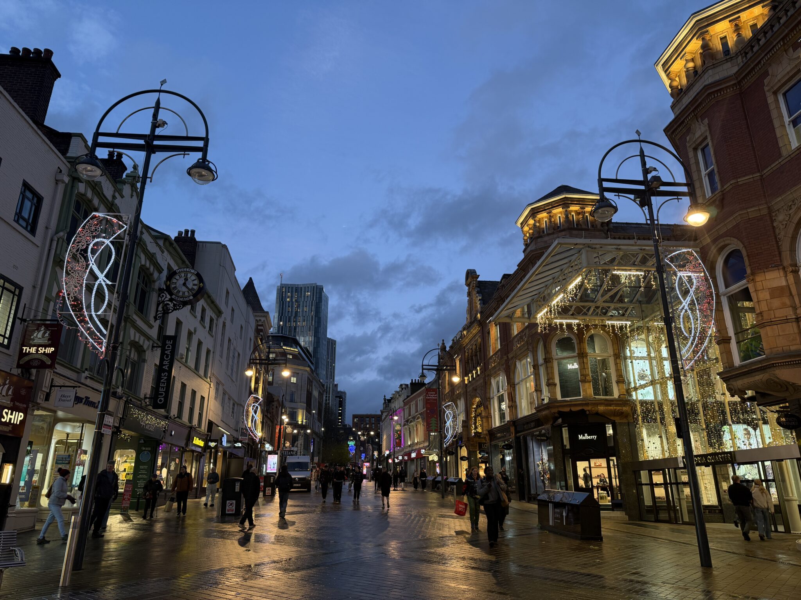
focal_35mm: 24
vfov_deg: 56.8
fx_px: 555
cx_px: 400
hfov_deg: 71.6
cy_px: 300
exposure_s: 1/50
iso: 125
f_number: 1.78
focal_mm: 6.76
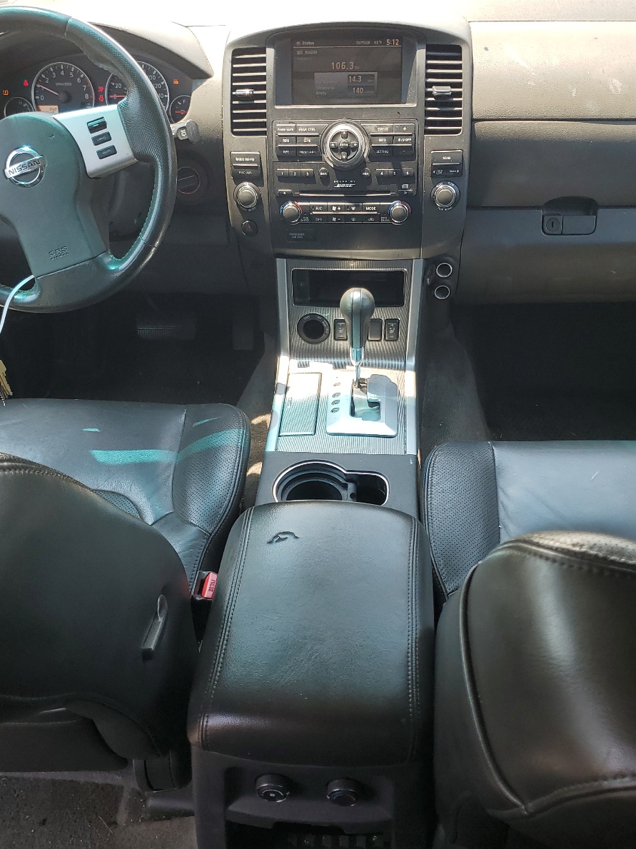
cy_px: 427
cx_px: 318
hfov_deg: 40.7
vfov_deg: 52.6
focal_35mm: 35
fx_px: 858
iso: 50
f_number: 1.5
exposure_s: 1/312
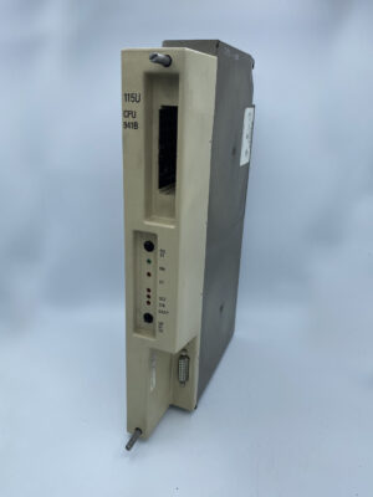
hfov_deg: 53.1
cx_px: 186
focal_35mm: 26
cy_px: 248
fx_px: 374
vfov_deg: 67.3
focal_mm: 4.25
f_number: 1.8
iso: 32
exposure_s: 1/1193
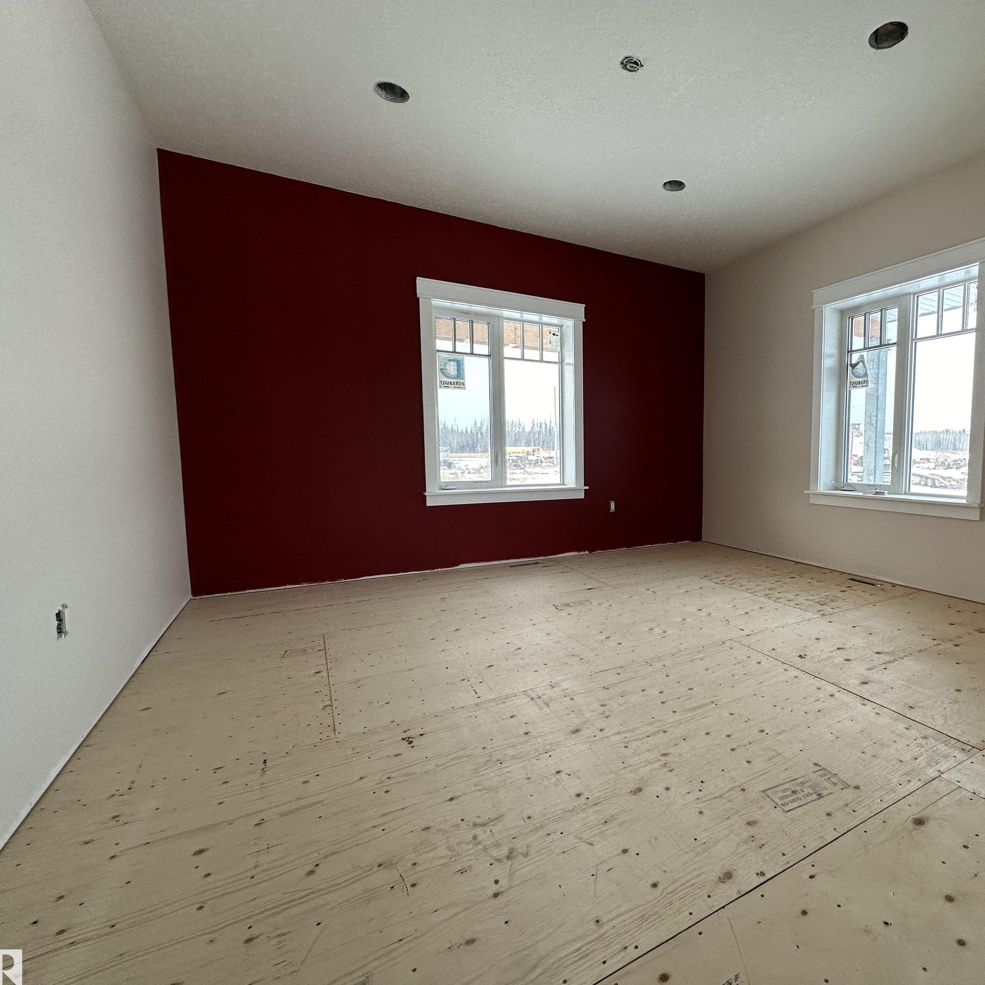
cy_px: 502
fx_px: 547
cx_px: 655
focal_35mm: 17
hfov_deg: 81.2
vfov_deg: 84.0
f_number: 2.2
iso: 125
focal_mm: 2.22
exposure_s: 1/99
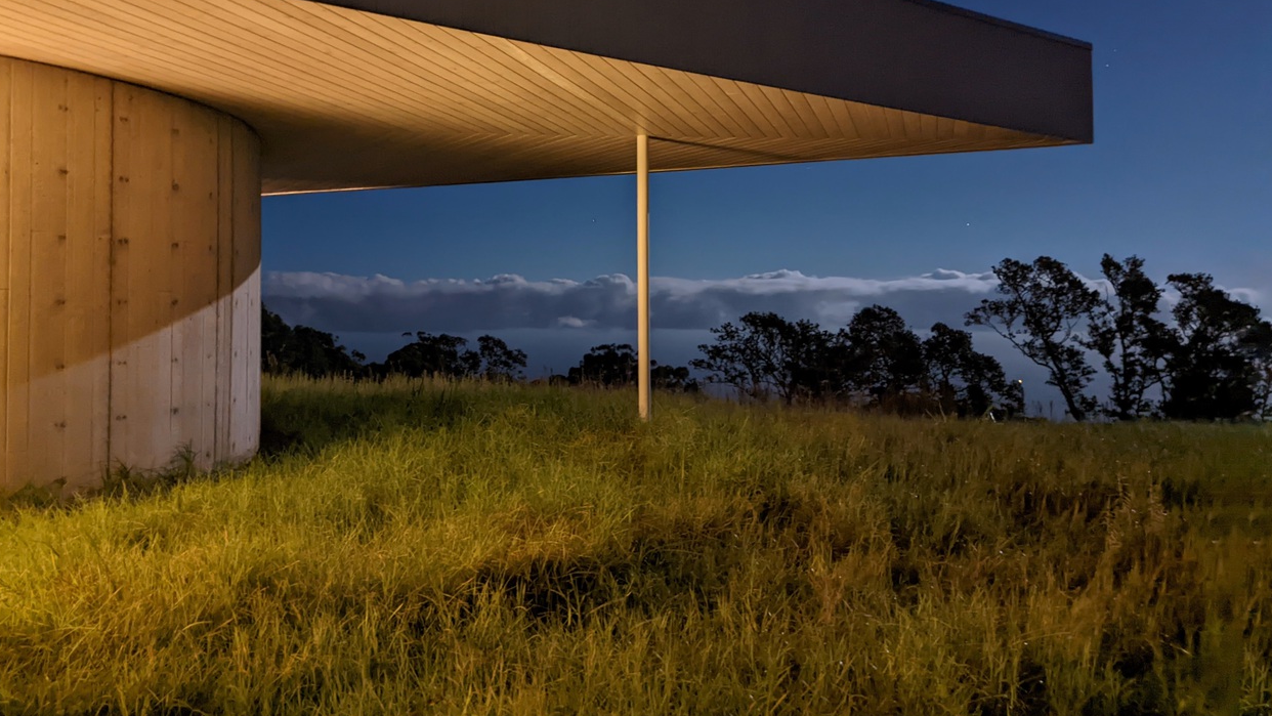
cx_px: 599
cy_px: 241
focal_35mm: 28
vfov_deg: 41.0
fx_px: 945
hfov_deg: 67.9
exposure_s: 1/3
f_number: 1.85
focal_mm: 6.81
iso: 2047
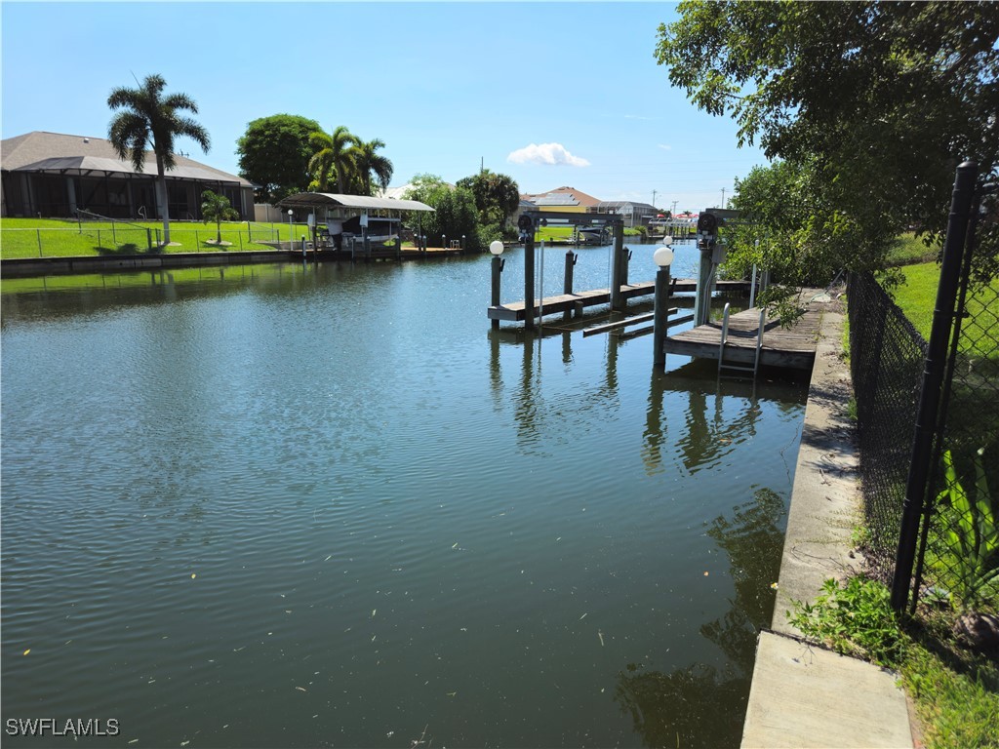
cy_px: 374
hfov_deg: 73.9
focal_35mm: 23
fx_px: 664
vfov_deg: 58.9
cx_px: 500
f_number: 1.8
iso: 25
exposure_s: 1/1899
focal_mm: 5.4
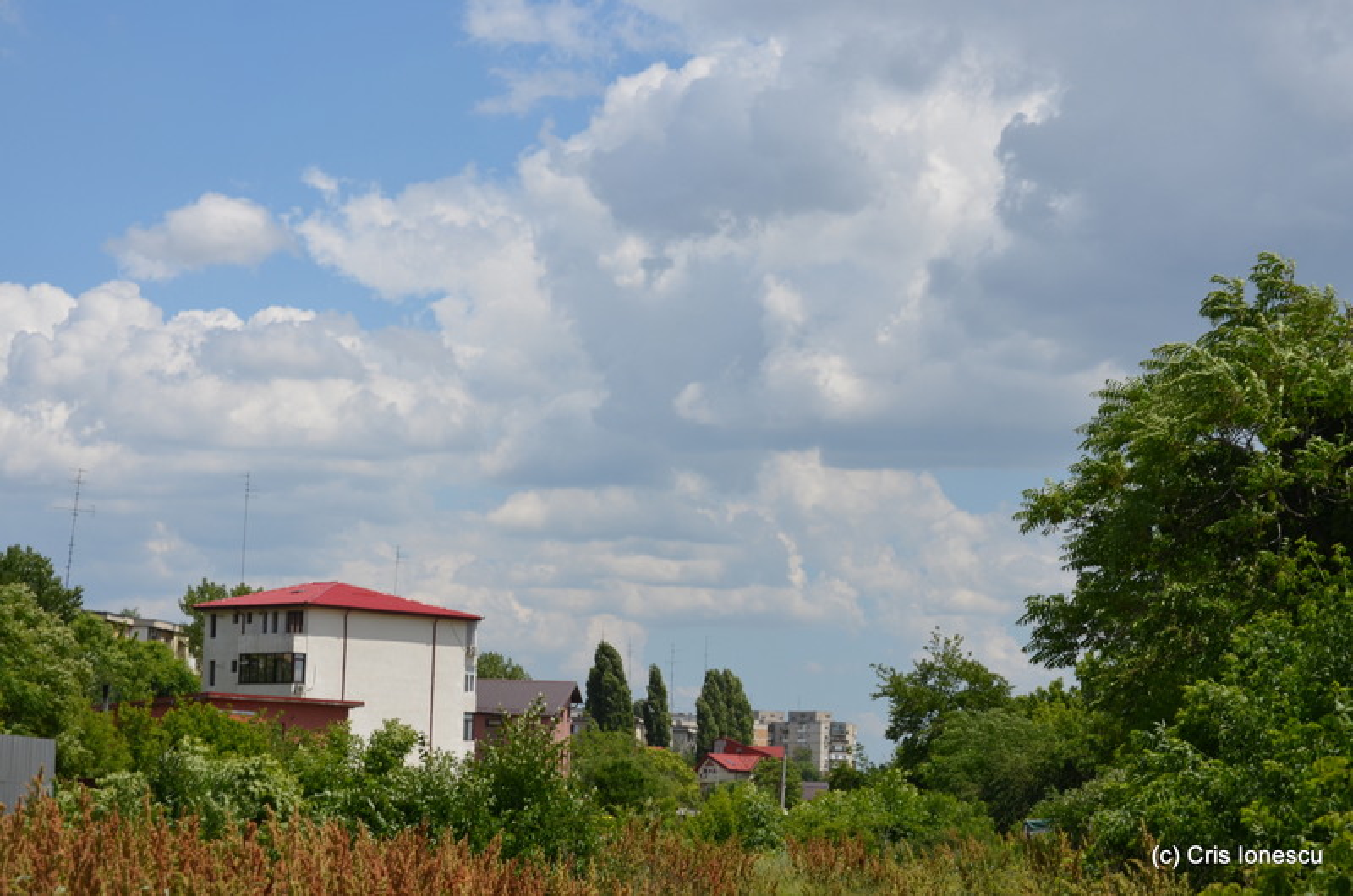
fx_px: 3094
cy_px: 448
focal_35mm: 82
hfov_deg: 24.7
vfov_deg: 16.5
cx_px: 676
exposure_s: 1/320
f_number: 9
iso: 100
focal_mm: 55
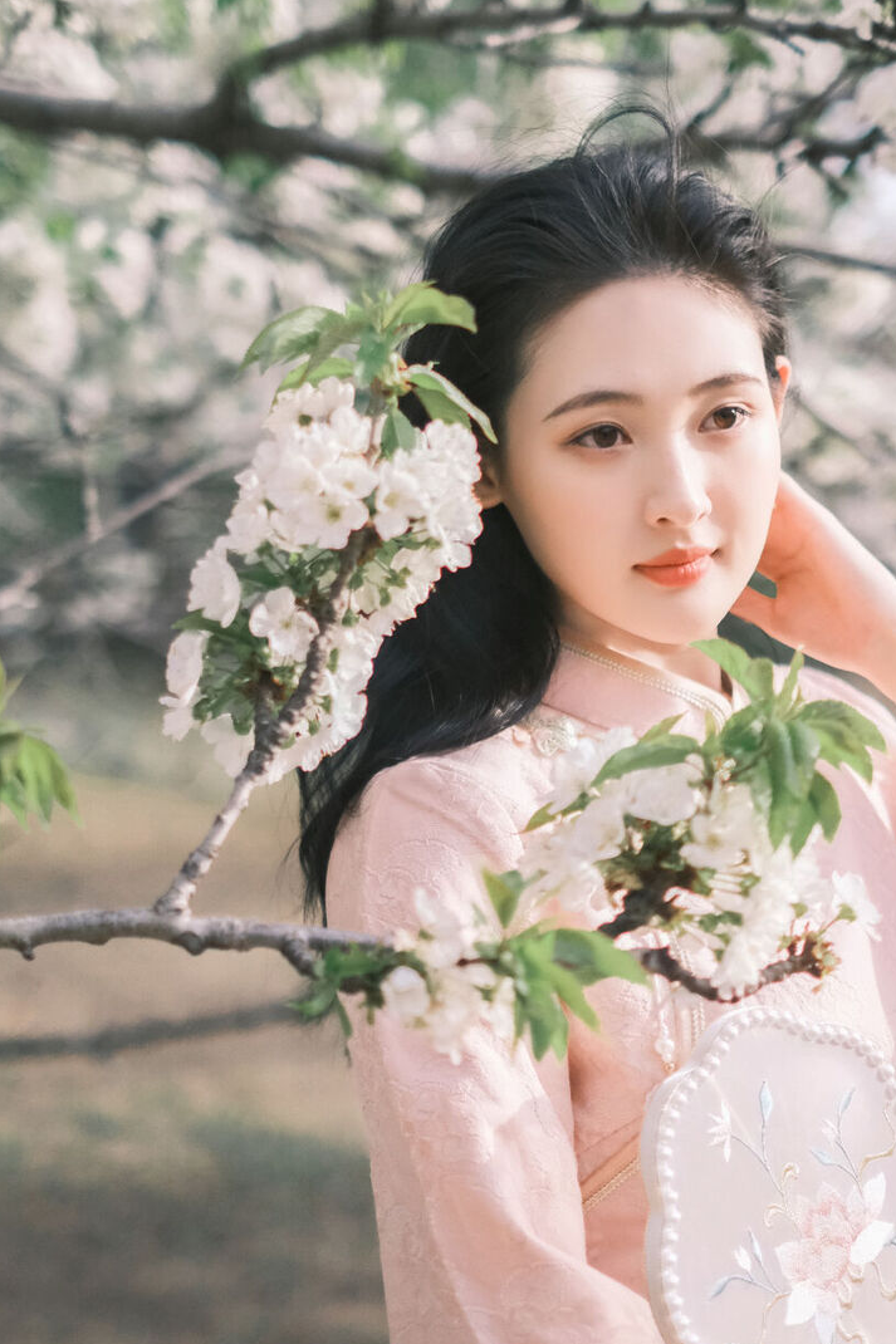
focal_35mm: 78
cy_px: 634
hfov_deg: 17.5
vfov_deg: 26.0
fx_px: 2913
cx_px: 537
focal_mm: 35
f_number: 1.4
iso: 3200
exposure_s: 1/32000
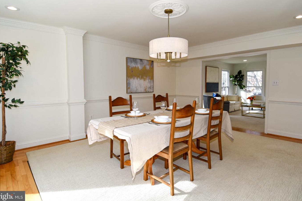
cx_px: 150
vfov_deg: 64.5
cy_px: 96
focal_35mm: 19
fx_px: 159
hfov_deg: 86.9
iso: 160
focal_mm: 12
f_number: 5.6
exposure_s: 1/125
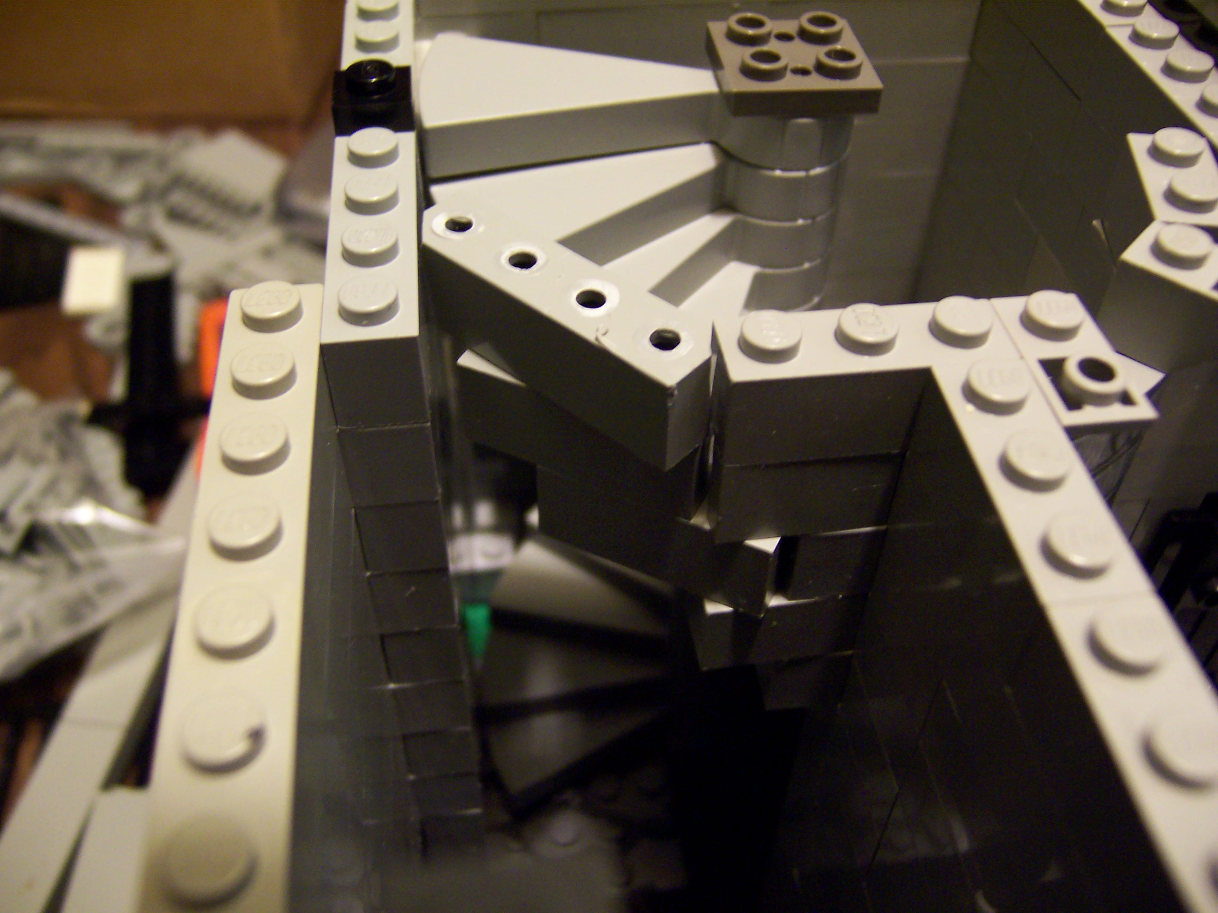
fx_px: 1161
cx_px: 609
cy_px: 456
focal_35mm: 33
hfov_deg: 55.4
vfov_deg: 42.9
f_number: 2.8
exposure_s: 1/8
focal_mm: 5.5
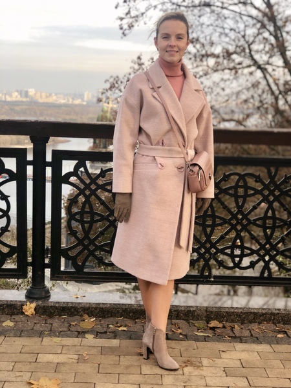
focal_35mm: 57
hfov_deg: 25.7
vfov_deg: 33.8
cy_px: 194
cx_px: 146
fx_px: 639
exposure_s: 1/120
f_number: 2.8
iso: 25
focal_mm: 6.6
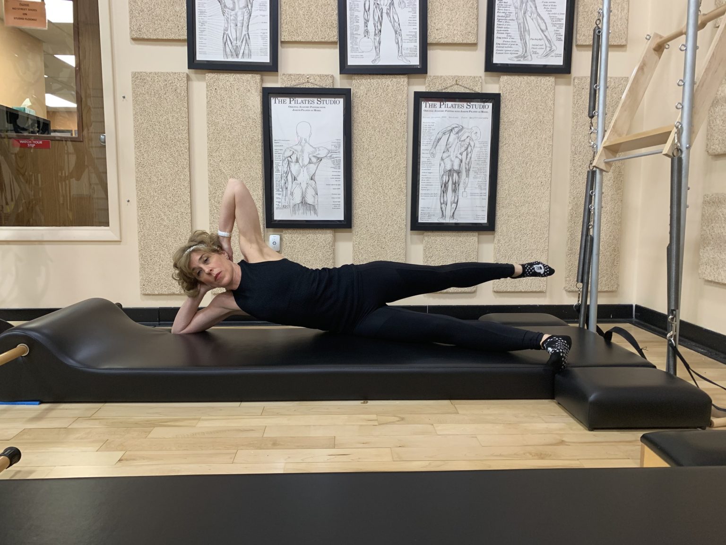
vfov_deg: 53.1
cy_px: 272
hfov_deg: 67.3
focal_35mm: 26
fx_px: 545
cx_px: 363
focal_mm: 4.25
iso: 125
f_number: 1.8
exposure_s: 1/60
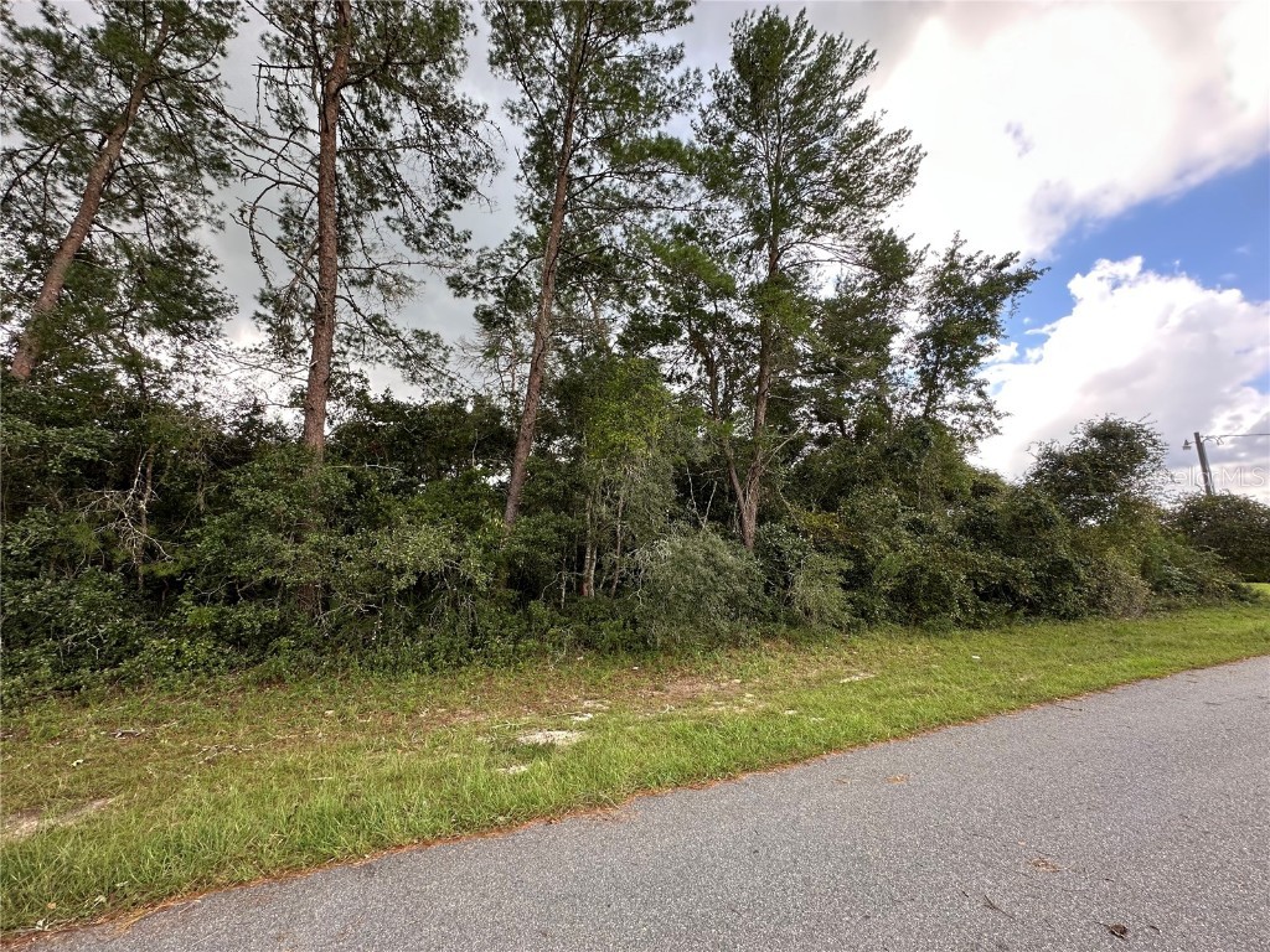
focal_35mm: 14
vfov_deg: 85.7
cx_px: 635
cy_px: 476
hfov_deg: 102.1
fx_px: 514
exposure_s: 1/245
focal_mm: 2.22
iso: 40
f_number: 2.2
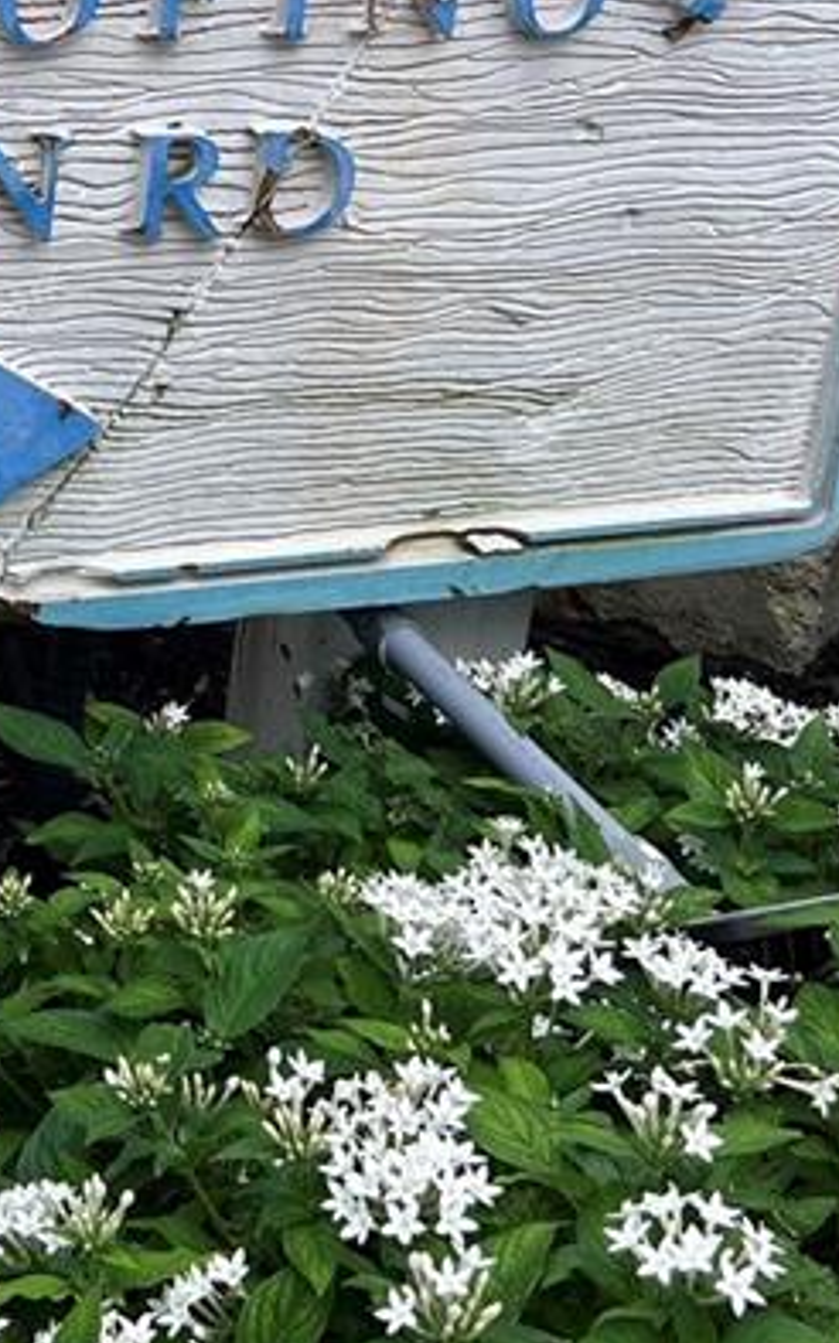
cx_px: -208
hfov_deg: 14.9
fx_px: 3075
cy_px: 72
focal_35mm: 84
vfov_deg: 23.8
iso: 50
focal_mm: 5.7
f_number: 1.5
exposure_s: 1/658
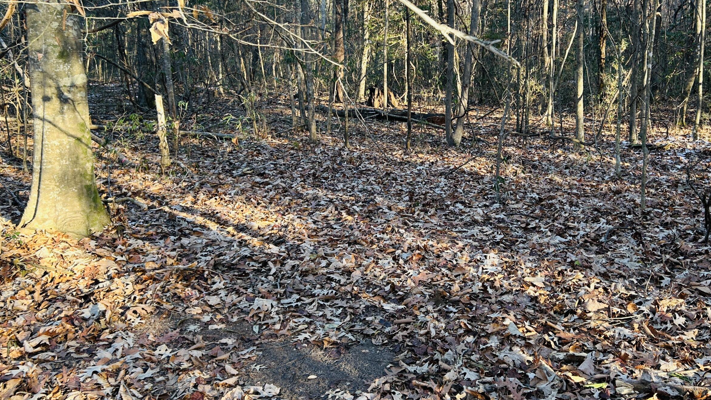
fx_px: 679
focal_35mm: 36
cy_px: 138
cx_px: 415
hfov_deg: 55.0
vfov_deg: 32.6
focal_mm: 5.7
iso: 50
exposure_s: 1/121
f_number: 1.5
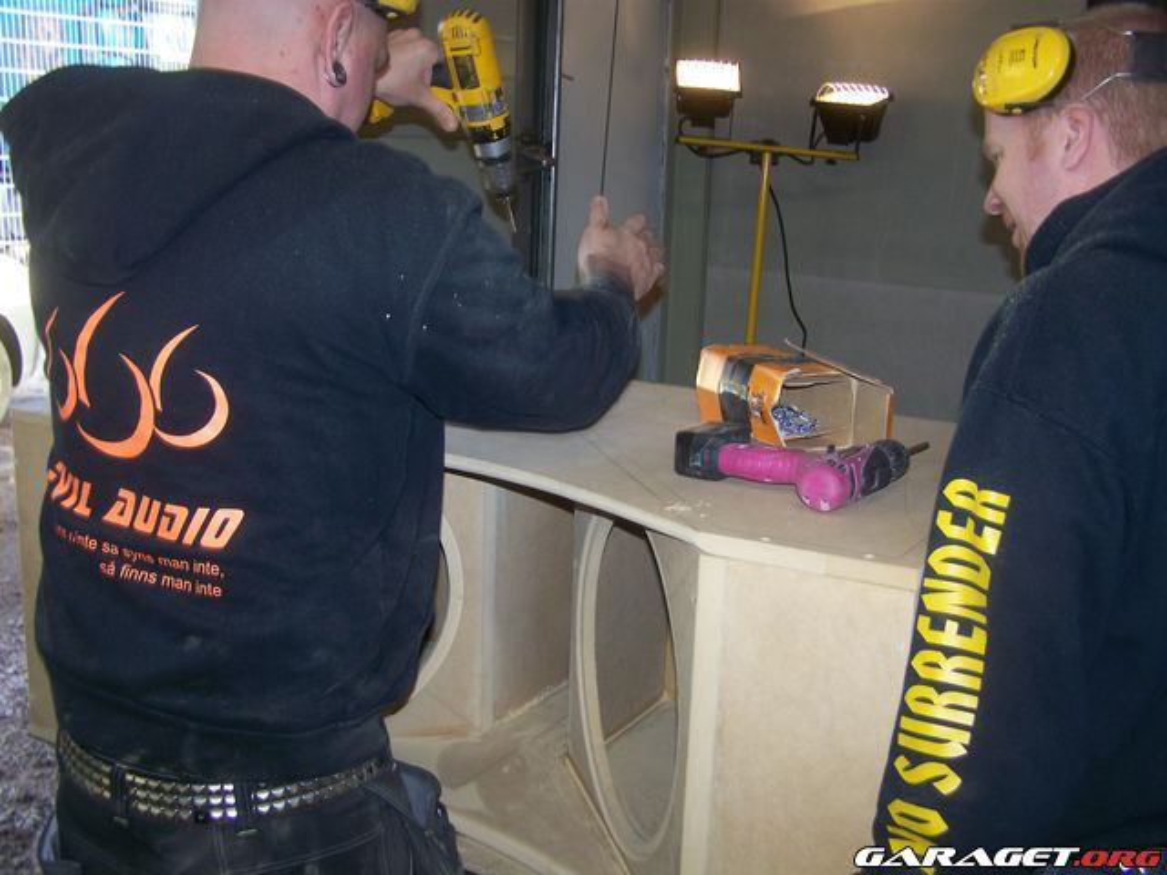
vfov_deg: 37.7
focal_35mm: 38
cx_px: 584
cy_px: 438
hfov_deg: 49.0
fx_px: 1281
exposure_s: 1/60
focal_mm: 6.3
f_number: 2.8
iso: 80
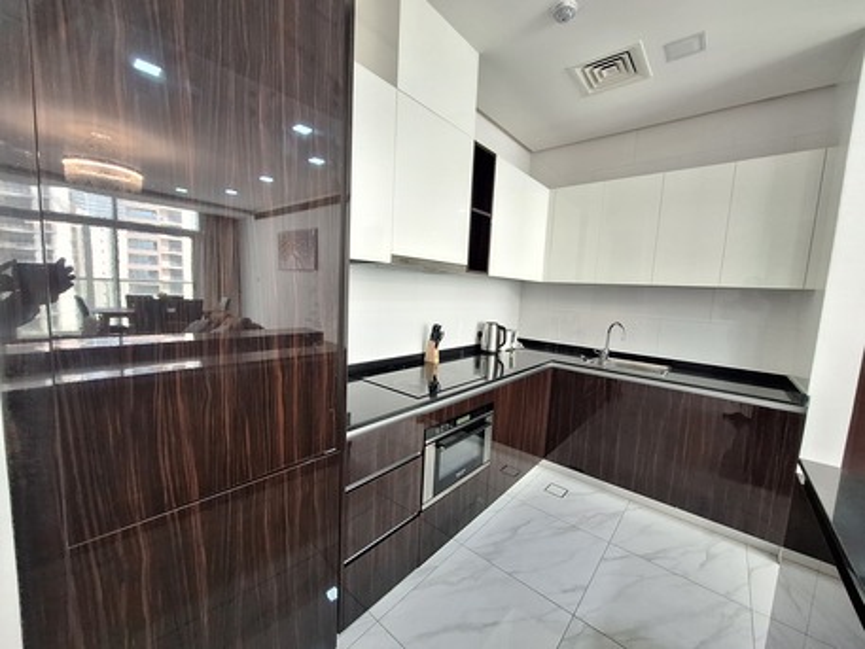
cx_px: 432
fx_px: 325
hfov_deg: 106.2
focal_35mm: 13
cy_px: 324
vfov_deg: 89.9
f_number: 2.2
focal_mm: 1.74
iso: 160
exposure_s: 1/50
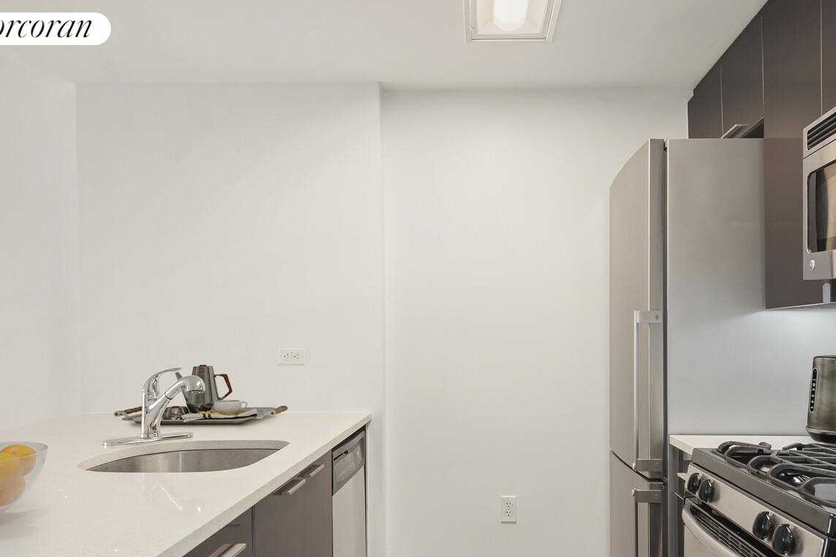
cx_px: 471
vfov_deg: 43.3
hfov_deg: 61.7
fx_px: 697
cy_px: 343
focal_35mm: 30
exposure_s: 1/1.25
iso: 200
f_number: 11
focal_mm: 23
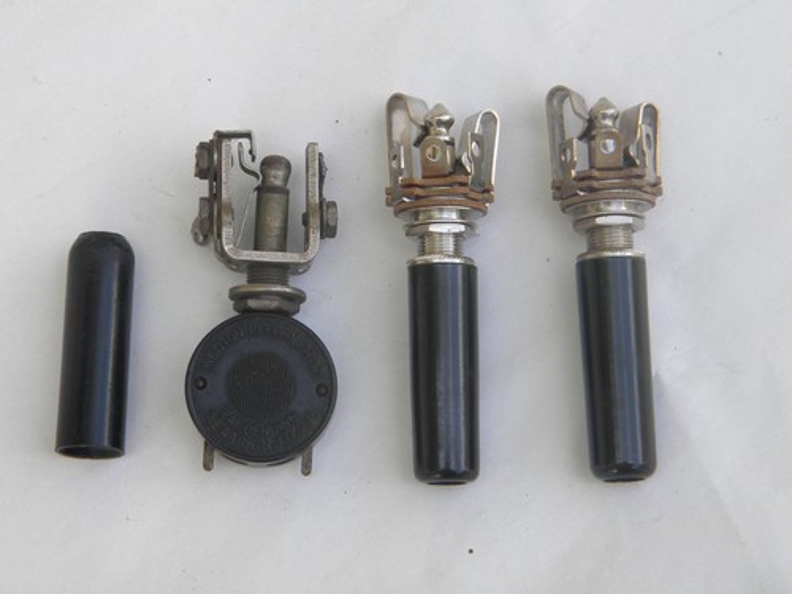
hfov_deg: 18.7
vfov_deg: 14.1
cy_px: 297
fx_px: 2402
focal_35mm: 105
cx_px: 396
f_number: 4.7
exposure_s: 1/93.4
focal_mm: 19
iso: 80
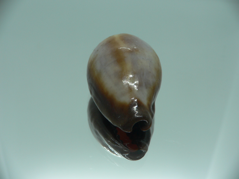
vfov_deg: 40.7
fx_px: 242
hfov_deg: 52.6
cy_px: 90
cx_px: 120
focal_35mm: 35
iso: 80
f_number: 2.8
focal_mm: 4.6
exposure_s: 1/60
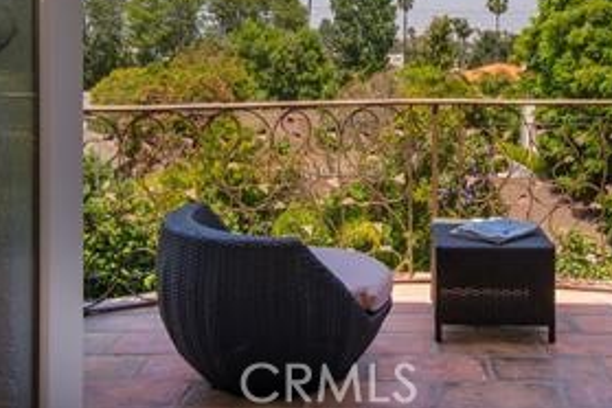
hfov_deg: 45.8
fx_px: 714
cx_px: 397
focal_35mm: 42
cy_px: 86
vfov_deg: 31.1
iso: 200
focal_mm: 26
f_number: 22
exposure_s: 1/60
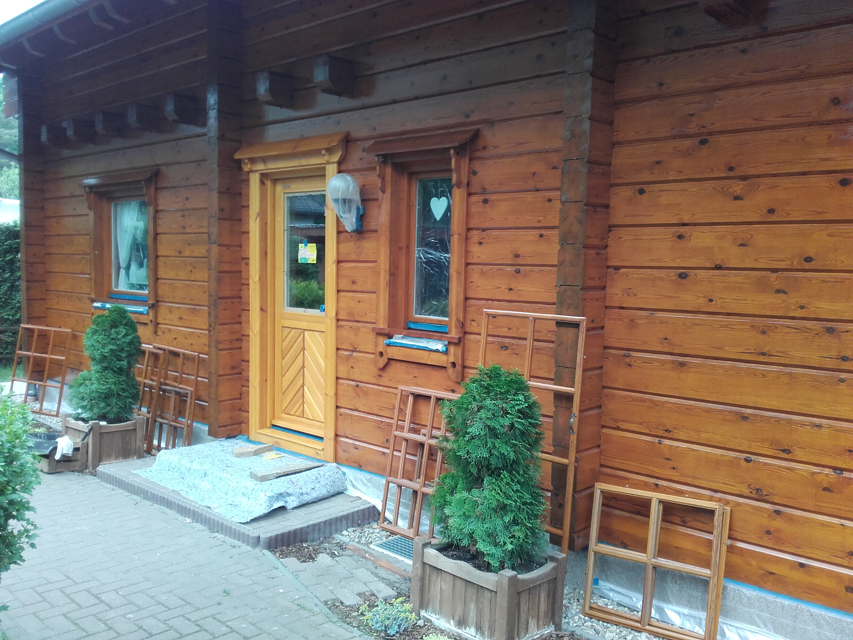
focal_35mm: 31
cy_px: 320
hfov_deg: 58.4
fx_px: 764
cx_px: 426
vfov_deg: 45.4
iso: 50
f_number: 2.2
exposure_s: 1/50
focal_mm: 3.31
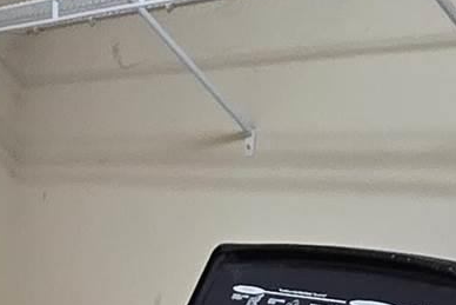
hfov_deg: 15.3
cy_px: 592
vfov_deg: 11.6
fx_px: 1356
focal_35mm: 107
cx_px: -463
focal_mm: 2.2
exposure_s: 1/60
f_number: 2.2
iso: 160
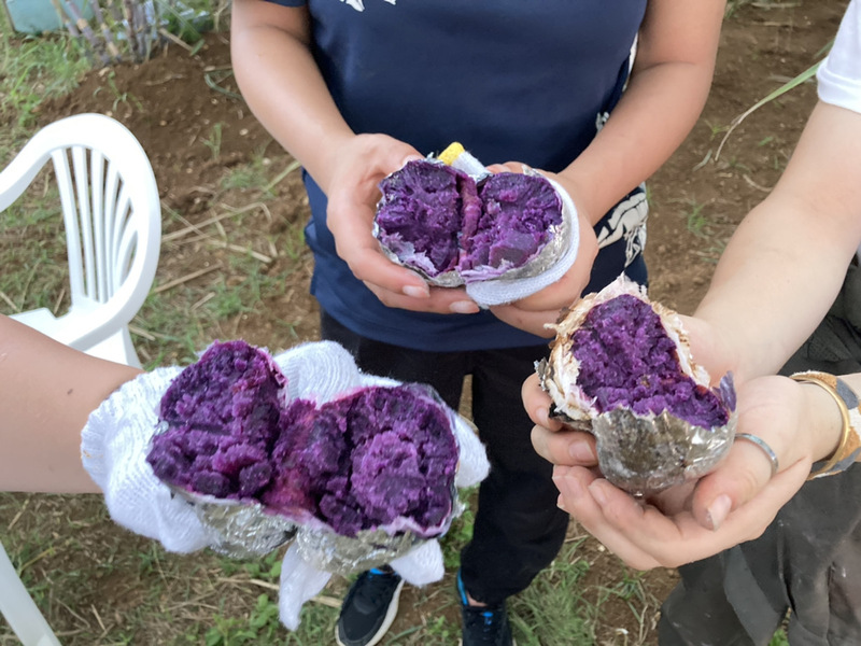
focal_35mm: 28
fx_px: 696
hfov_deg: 63.4
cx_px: 430
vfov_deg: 49.7
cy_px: 323
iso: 1250
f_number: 1.8
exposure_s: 1/15
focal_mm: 3.99
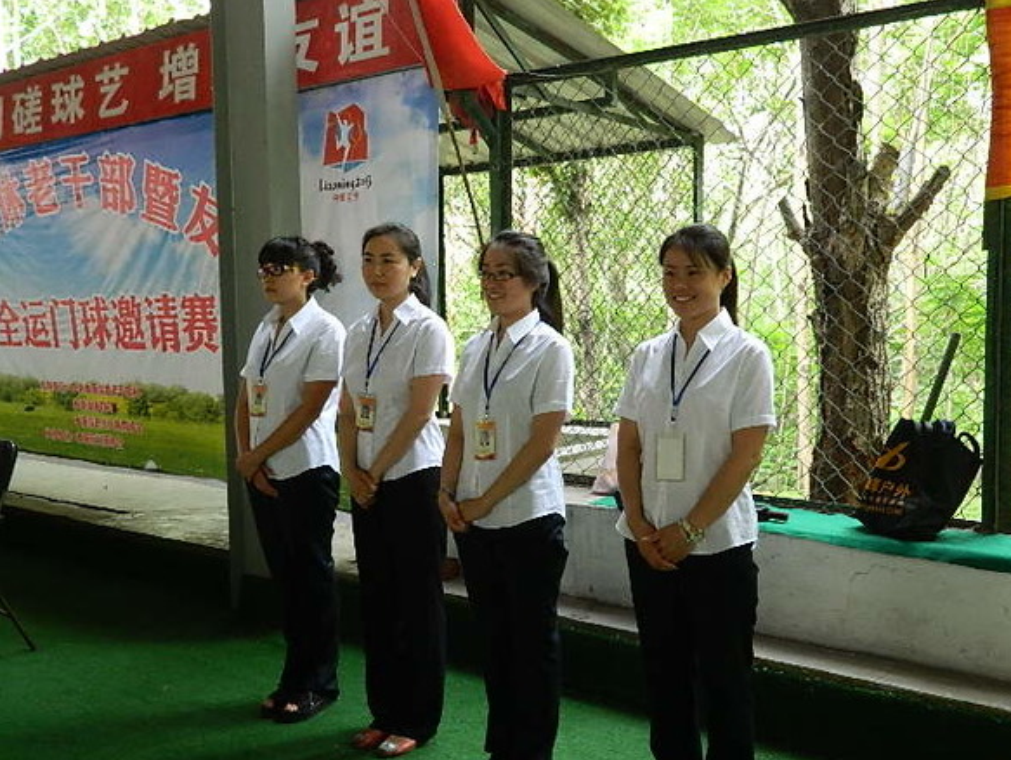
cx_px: 517
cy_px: 387
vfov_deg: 39.7
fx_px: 1052
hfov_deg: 51.3
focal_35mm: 36
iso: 320
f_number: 3.3
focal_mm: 6.2
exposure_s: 1/40
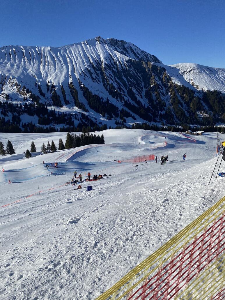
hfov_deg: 53.1
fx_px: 225
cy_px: 150
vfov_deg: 67.3
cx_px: 112
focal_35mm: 26
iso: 32
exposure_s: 1/6410
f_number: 1.8
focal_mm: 4.25
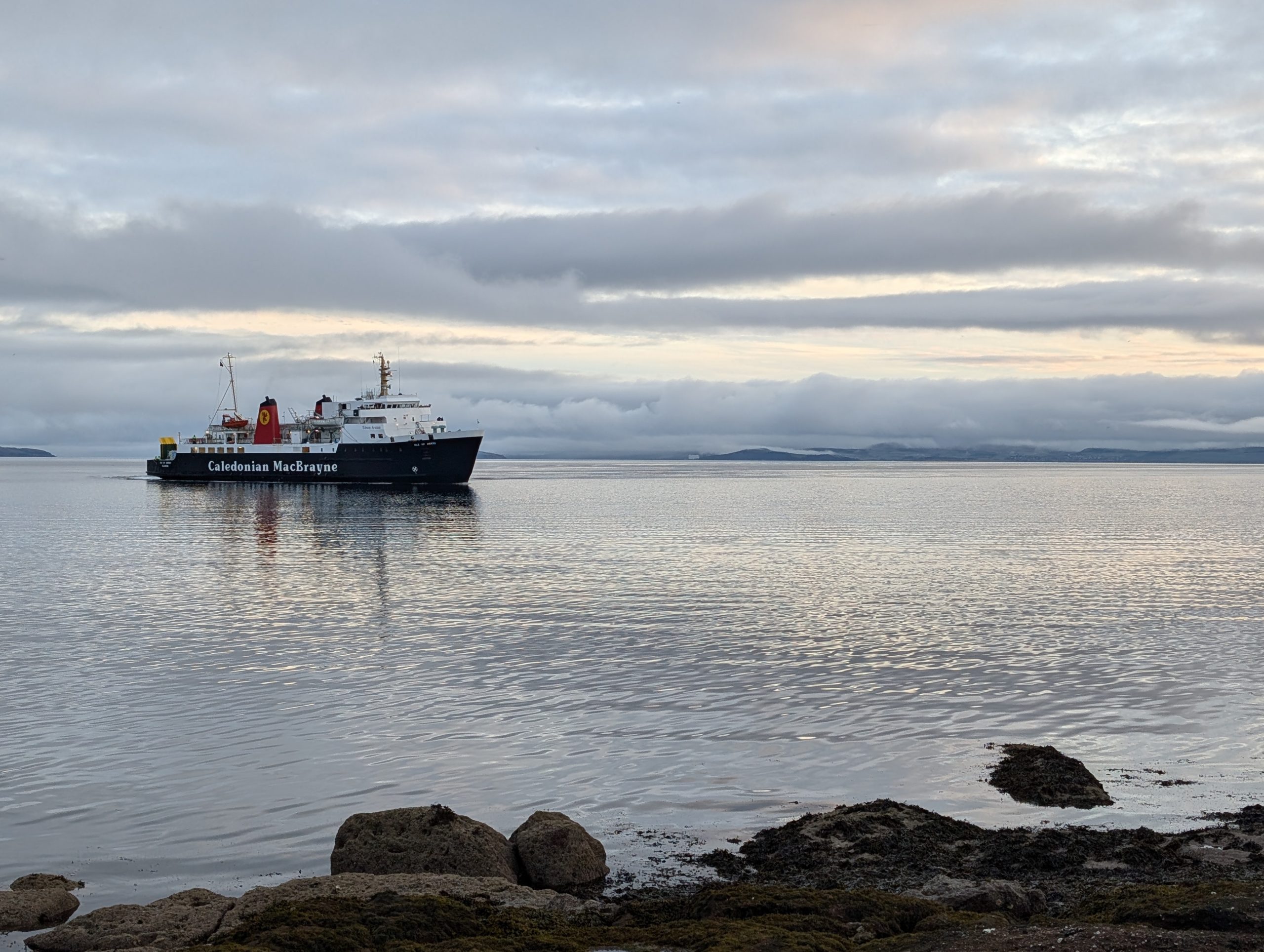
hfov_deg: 38.9
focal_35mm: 49
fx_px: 1792
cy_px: 476
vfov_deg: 29.8
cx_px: 632
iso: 25
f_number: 1.68
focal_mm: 6.9
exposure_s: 1/160
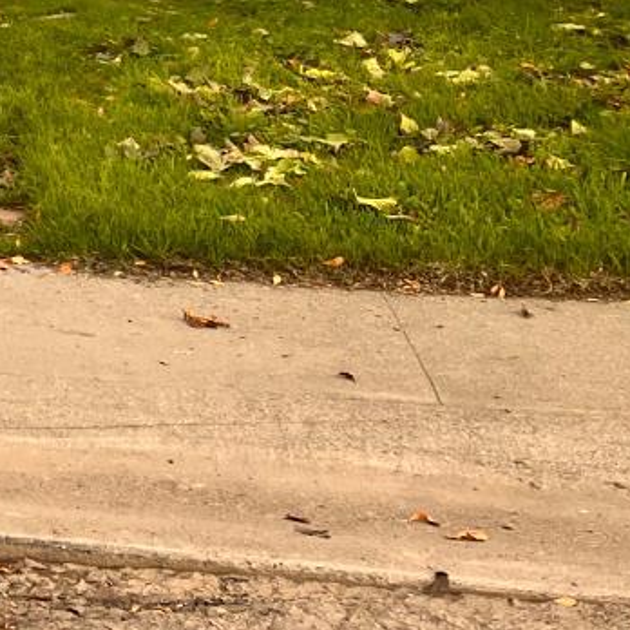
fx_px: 2038
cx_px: -657
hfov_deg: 14.4
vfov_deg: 16.9
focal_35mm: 99
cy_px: -113
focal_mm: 5.7
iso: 50
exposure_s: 1/678
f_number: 1.5
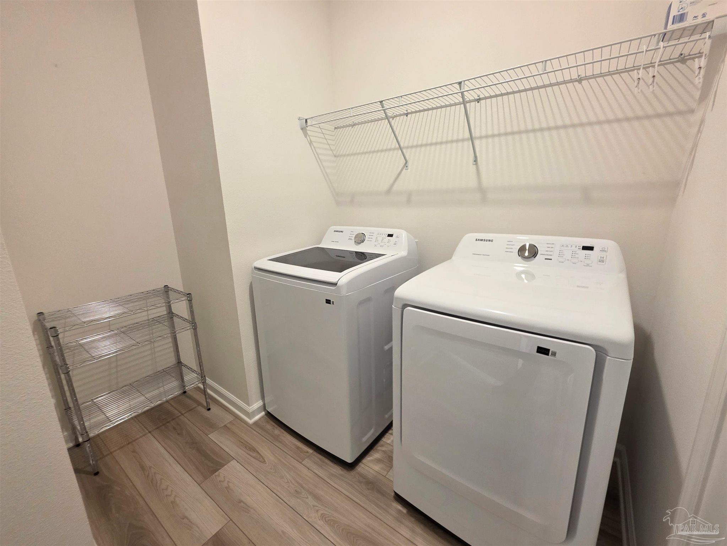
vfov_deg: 89.9
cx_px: 364
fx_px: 273
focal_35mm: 13
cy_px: 273
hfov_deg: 106.2
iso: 200
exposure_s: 1/60
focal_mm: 2.2
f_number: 1.9
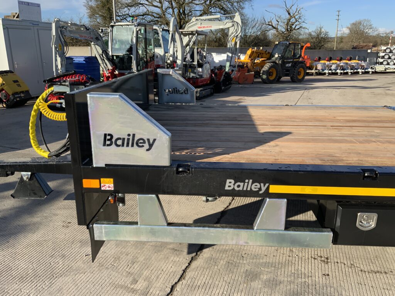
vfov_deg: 48.2
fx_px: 331
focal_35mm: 29
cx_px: 198
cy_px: 148
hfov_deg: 61.7
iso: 16
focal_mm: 3
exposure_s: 1/1121
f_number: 1.8
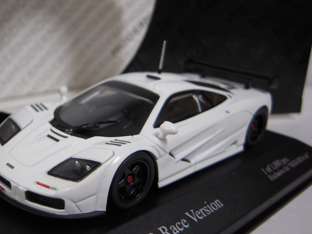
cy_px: 134
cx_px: 127
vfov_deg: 32.8
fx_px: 397
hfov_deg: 42.8
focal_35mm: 44
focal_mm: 6.5
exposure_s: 1/30
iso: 200
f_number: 3
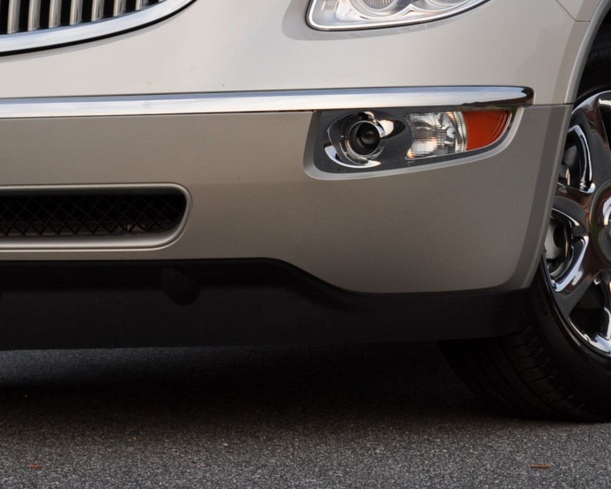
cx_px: 349
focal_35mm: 146
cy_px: 52
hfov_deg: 13.2
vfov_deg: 10.5
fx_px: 2641
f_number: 5.6
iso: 200
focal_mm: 40
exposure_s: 1/125
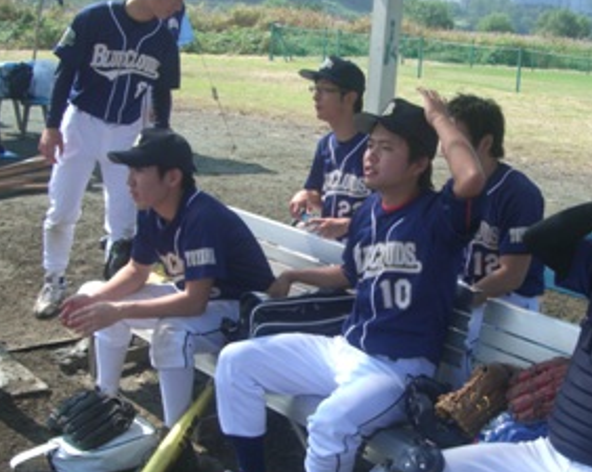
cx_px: 369
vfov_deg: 25.7
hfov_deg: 31.8
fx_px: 1033
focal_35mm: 59
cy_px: 281
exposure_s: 1/500
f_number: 2.8
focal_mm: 7.9
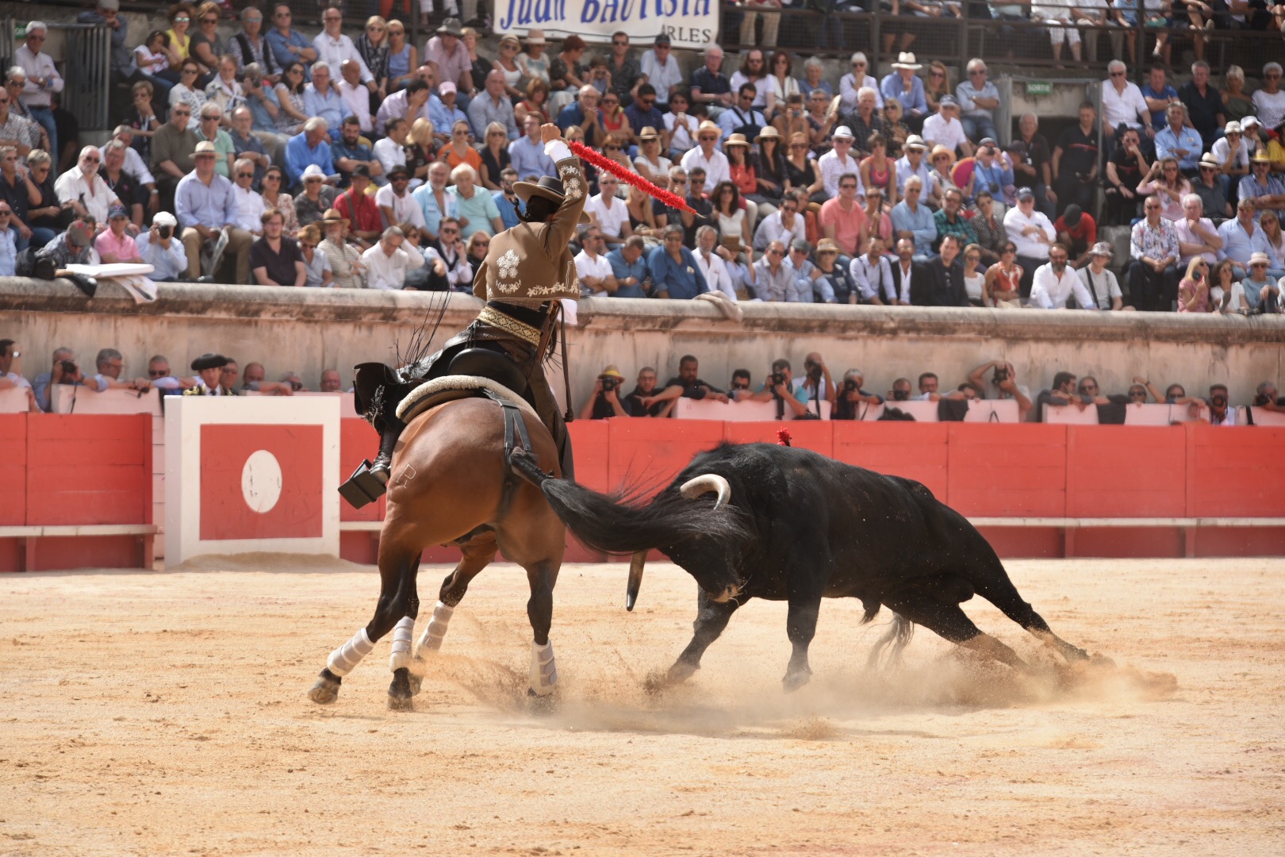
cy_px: 428
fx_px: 6068
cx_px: 642
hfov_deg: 12.1
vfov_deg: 8.1
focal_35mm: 170
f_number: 6.3
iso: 400
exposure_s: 1/1600
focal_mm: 170
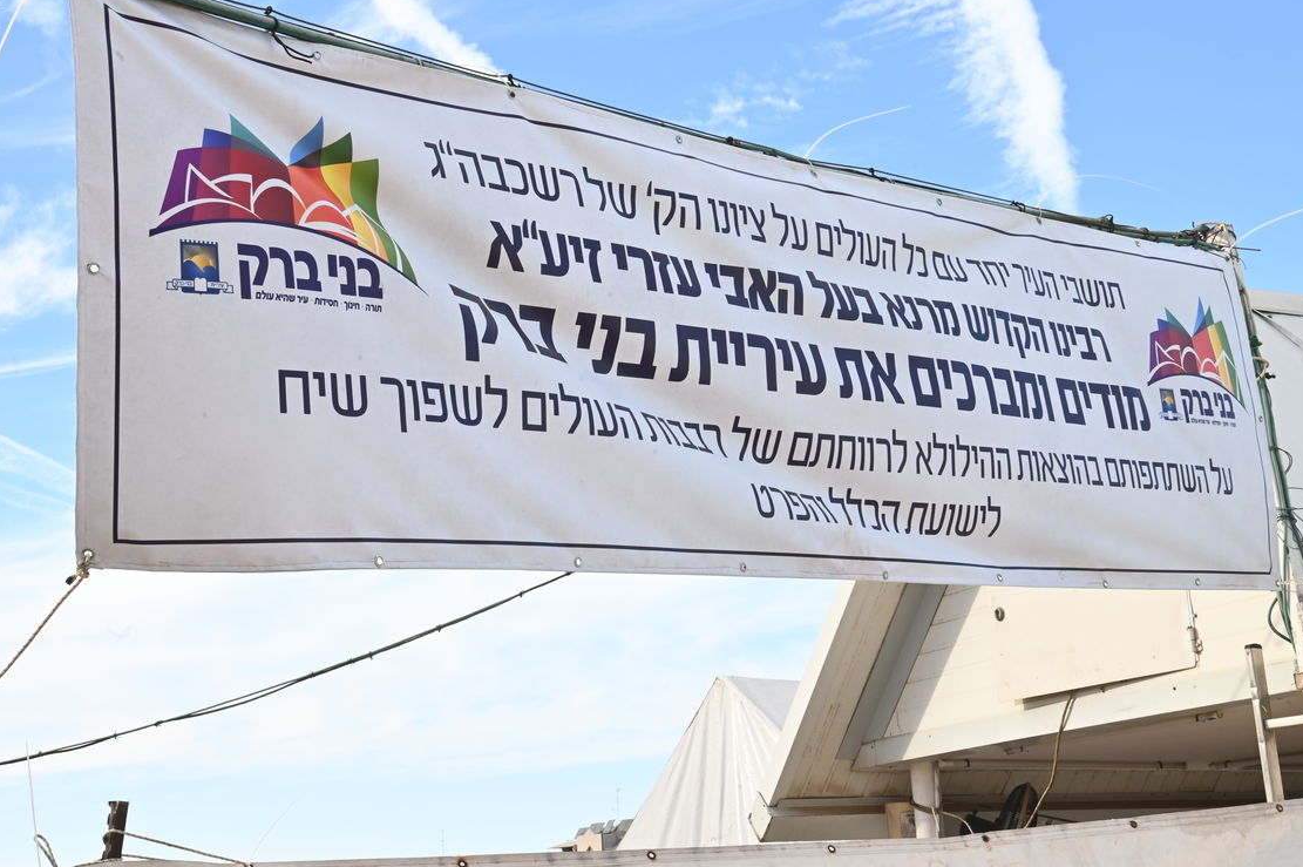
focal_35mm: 63
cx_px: 667
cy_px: 381
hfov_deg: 31.9
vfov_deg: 21.5
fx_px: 2278
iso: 1000
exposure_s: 1/200
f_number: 22
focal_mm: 50
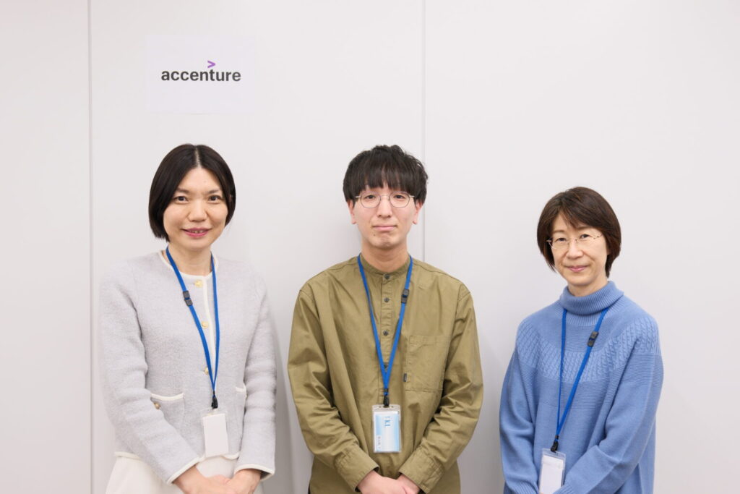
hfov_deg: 50.7
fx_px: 781
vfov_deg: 35.1
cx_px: 370
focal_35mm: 38
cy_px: 247
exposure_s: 1/80
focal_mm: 25.5
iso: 500
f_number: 3.5
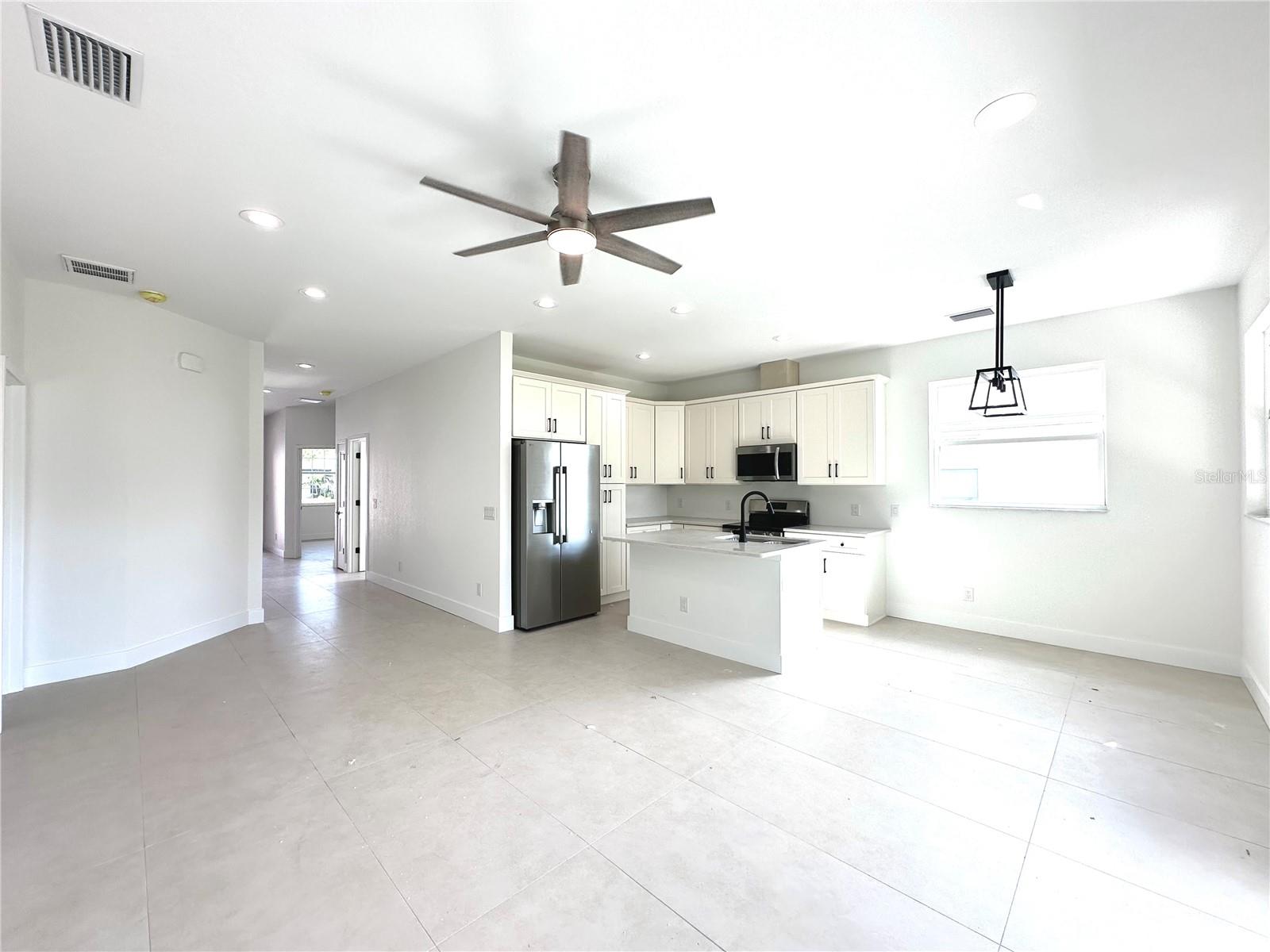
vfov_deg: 85.7
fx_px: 514
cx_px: 635
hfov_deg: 102.1
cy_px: 476
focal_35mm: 14
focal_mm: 2.22
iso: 40
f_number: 2.2
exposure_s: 1/235
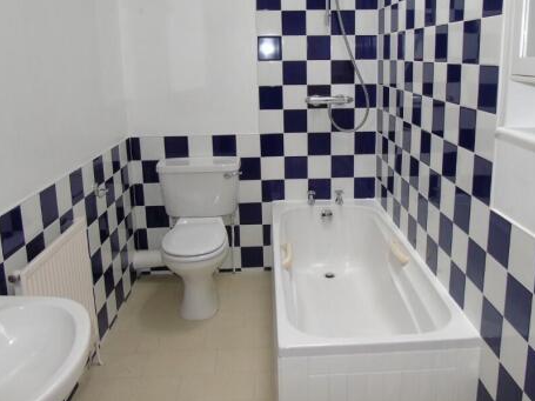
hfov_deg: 56.7
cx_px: 302
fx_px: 494
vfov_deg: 43.9
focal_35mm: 32
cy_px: 162
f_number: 3.4
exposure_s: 1/30
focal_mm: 4.4
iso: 200
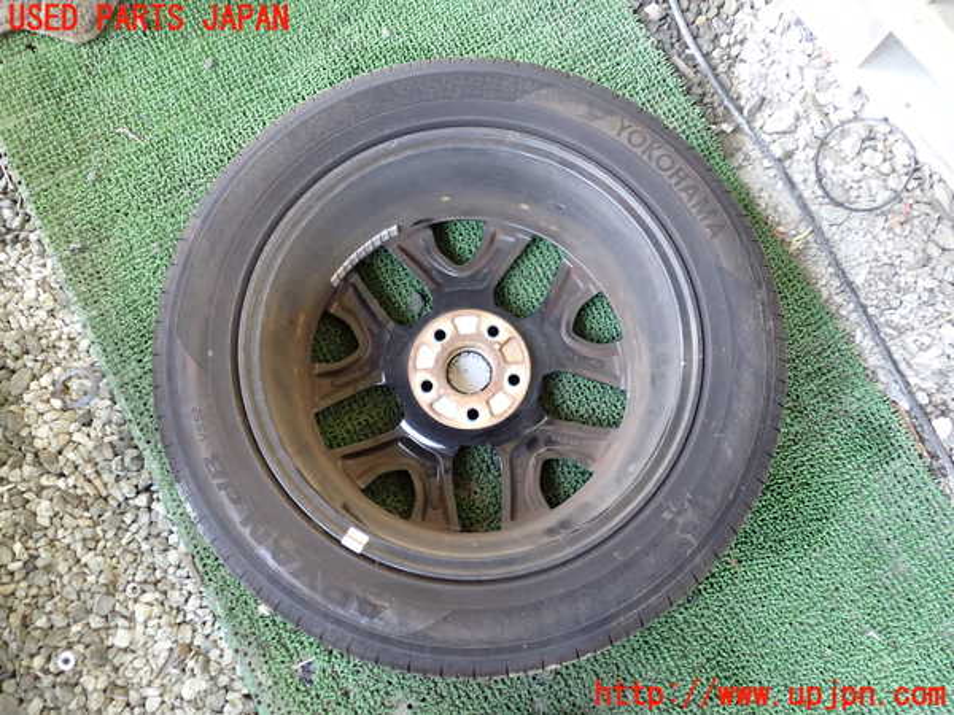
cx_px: 477
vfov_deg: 46.8
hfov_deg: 60.0
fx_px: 827
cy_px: 358
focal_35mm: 30
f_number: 2.3
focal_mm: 5.4
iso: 250
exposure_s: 1/30
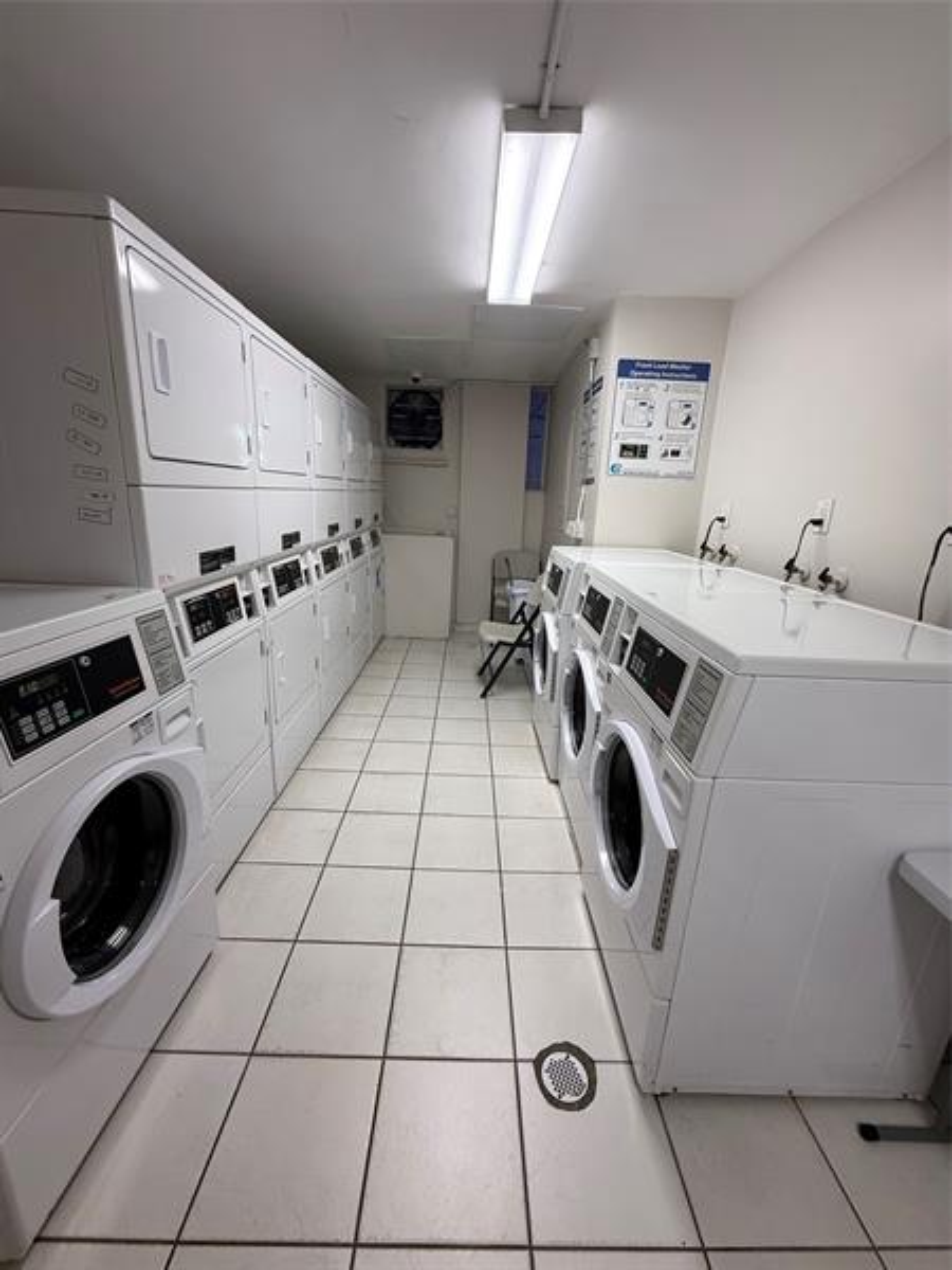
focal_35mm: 14
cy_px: 635
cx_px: 476
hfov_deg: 85.7
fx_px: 513
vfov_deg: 102.1
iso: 160
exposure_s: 1/120
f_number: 2.2
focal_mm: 2.22
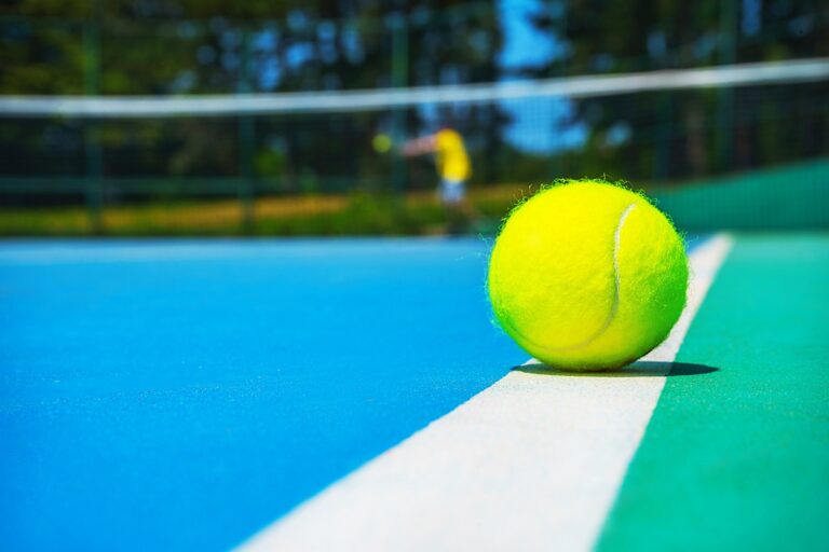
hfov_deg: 28.8
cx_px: 414
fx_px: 1612
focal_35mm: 70
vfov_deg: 19.5
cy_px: 276
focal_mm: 70
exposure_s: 1/400
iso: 80
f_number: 11
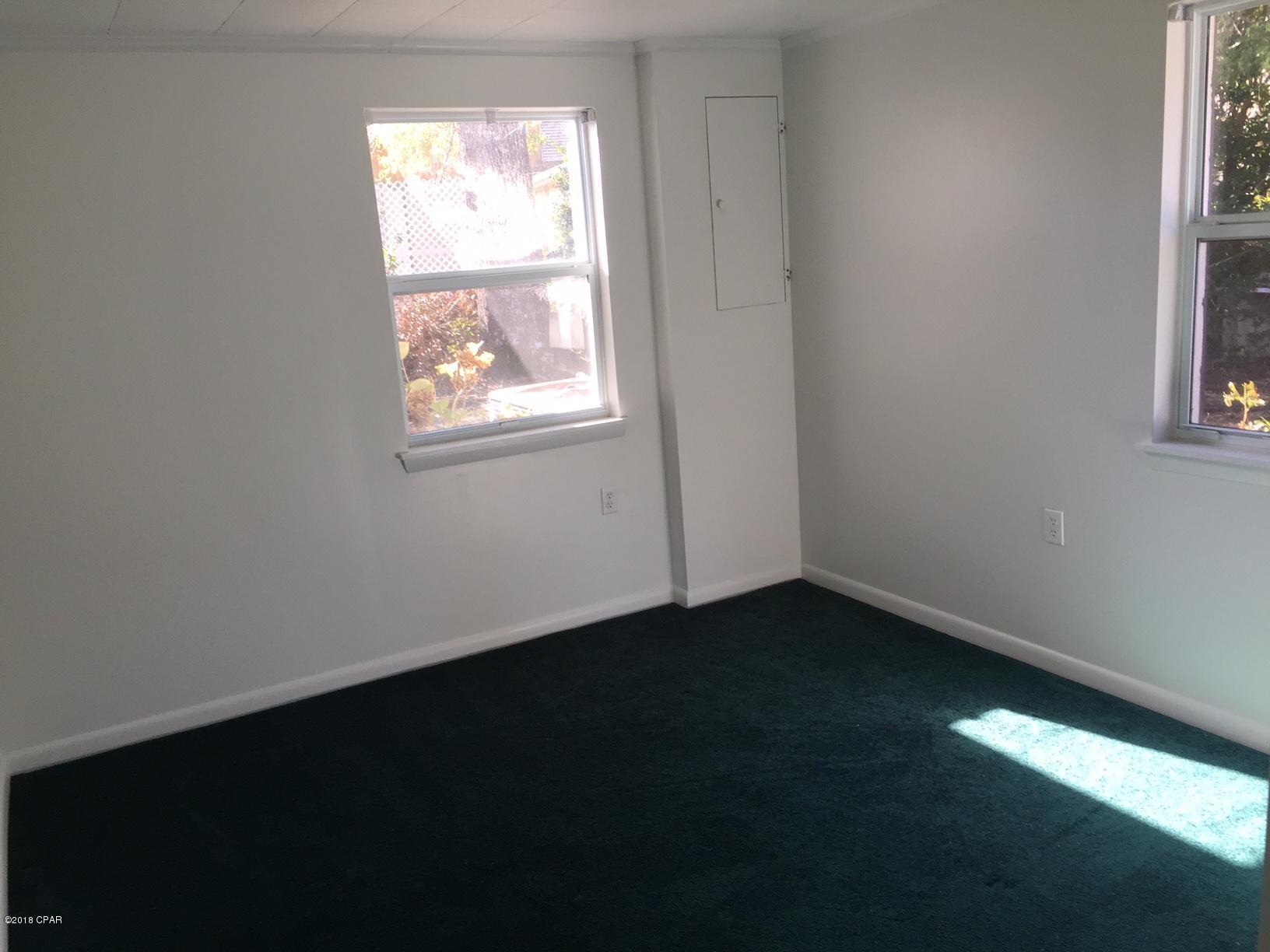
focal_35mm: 29
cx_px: 635
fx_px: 1064
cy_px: 476
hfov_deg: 61.7
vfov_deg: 48.2
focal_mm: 4.15
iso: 50
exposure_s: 1/120
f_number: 2.2
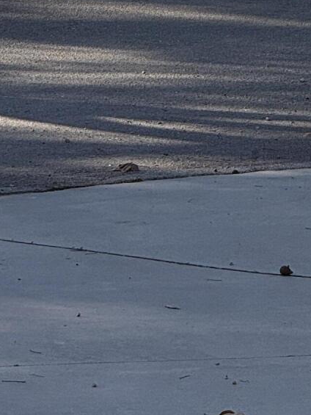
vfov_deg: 4.6
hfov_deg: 3.5
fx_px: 5089
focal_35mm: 425
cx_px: 91
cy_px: -274
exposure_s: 1/811
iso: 50
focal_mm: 15.66
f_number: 2.8
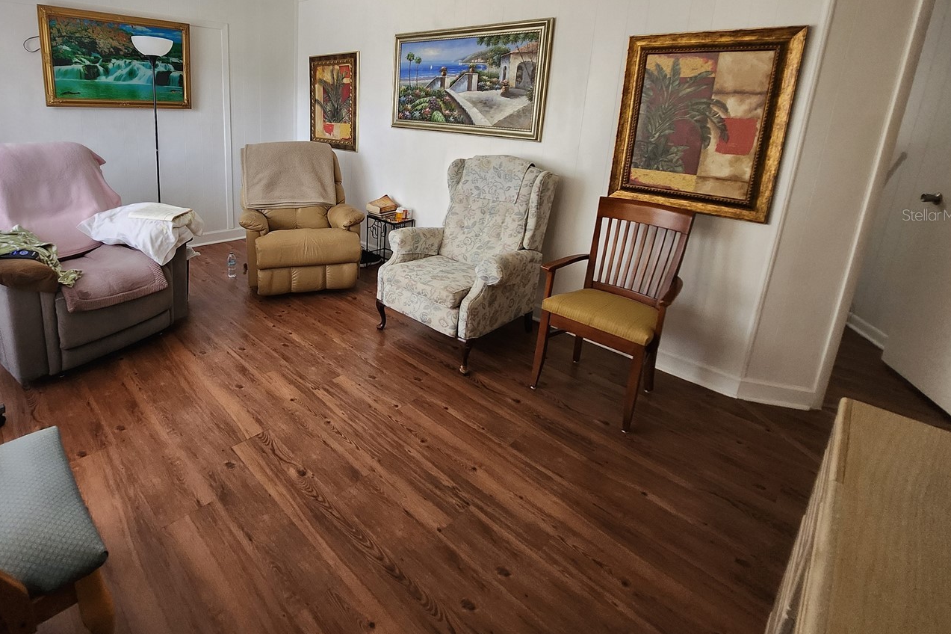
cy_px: 215
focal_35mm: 17
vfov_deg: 68.6
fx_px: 449
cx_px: 375
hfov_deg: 91.9
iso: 250
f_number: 2.2
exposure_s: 1/60
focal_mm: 1.7
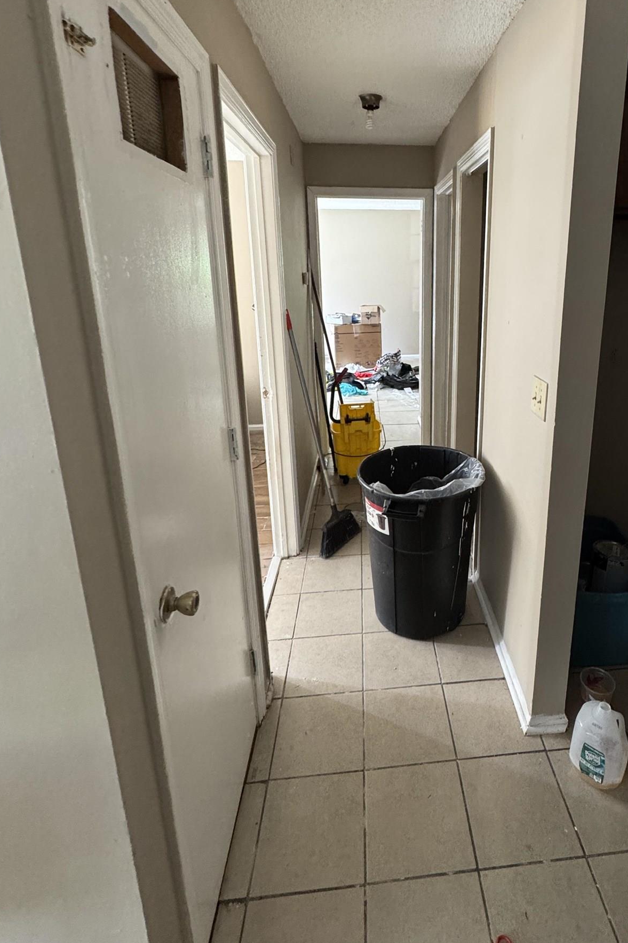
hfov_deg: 63.2
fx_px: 497
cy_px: 386
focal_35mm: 19
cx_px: 411
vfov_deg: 86.0
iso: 320
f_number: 2.2
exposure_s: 1/60
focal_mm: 2.22
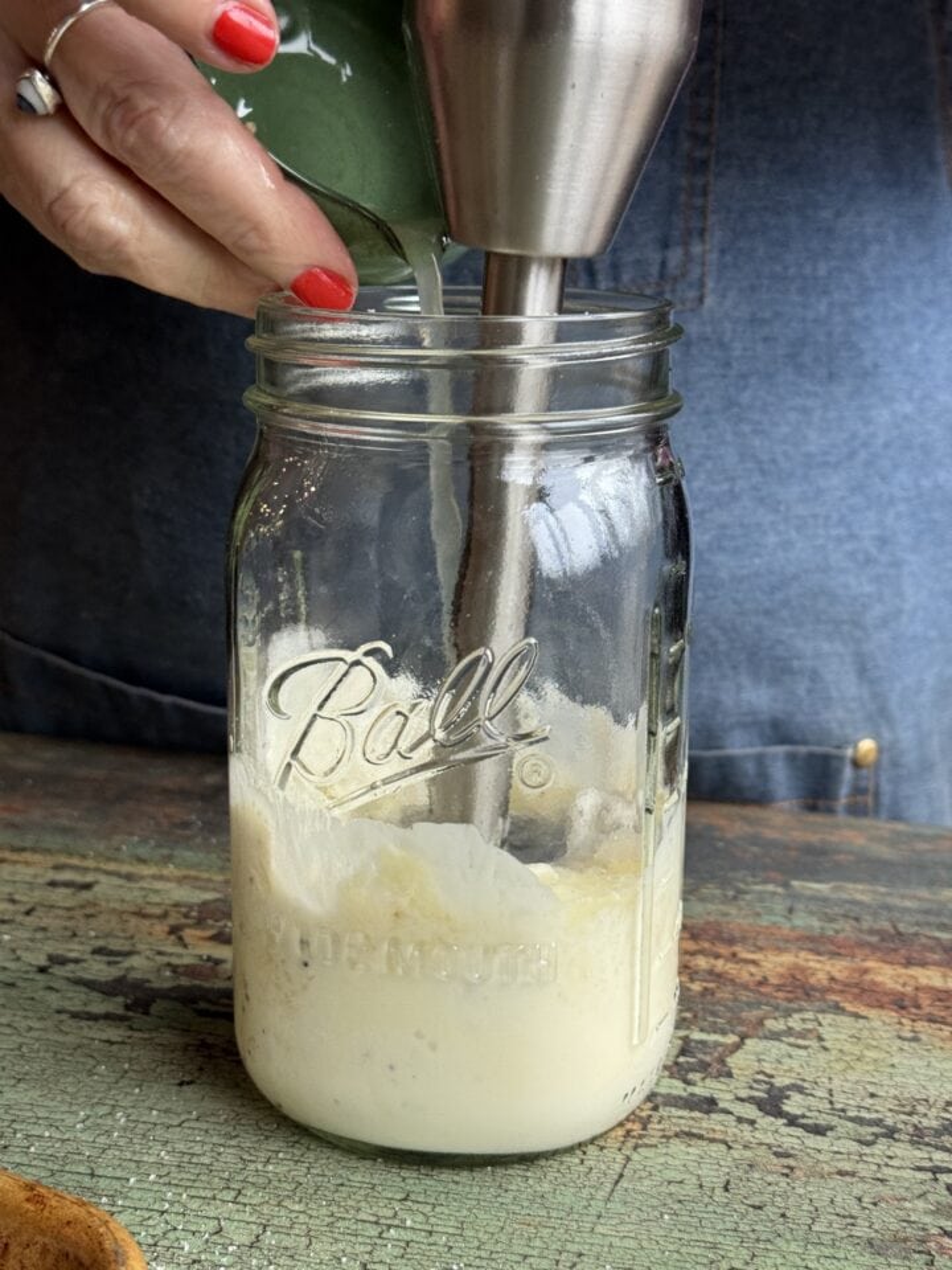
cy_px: 635
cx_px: 476
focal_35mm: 48
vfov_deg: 39.7
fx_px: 1760
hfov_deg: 30.3
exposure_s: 1/119
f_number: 1.78
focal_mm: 6.76
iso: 100
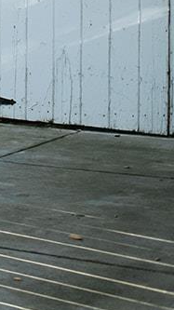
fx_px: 1445
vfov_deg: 11.8
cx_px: -555
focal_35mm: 176
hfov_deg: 5.8
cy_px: -120
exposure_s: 1/1600
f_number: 3.2
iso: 320
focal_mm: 35
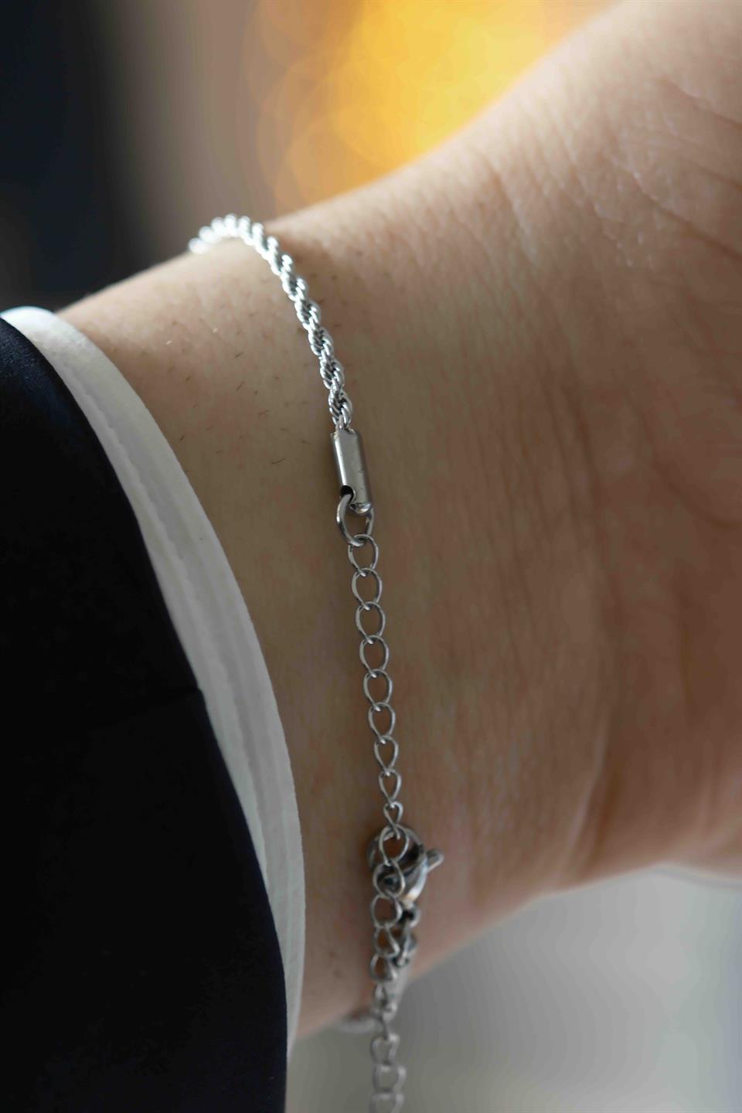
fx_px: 3710
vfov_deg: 17.1
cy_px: 556
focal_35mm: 120
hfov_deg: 11.4
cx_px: 371
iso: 400
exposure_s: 1/30
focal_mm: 80
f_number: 4
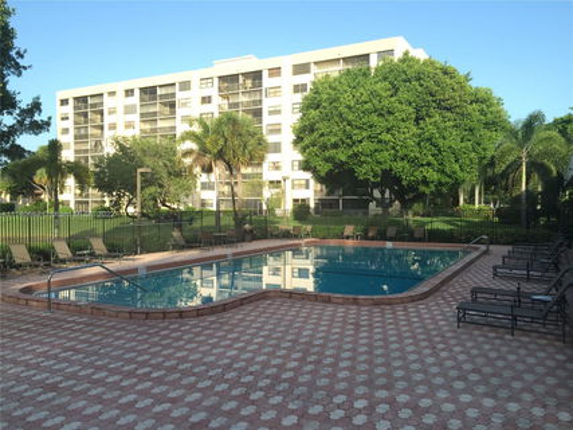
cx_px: 286
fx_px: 480
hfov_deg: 61.7
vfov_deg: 48.2
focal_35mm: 29
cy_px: 215
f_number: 2.2
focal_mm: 4.15
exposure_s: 1/494
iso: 32
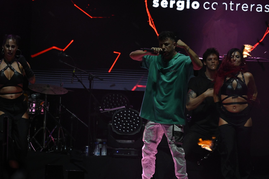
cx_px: 134
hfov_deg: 5.5
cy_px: 90
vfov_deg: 3.7
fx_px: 2801
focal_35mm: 375
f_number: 6.3
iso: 4000
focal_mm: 250
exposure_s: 1/200
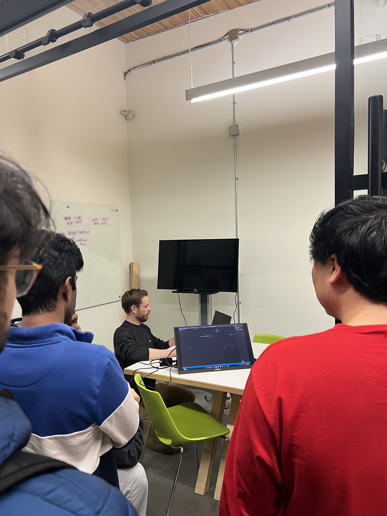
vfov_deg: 67.3
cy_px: 258
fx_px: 388
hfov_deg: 53.1
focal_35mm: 26
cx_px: 194
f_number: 1.5
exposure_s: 1/75
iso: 125
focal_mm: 5.7
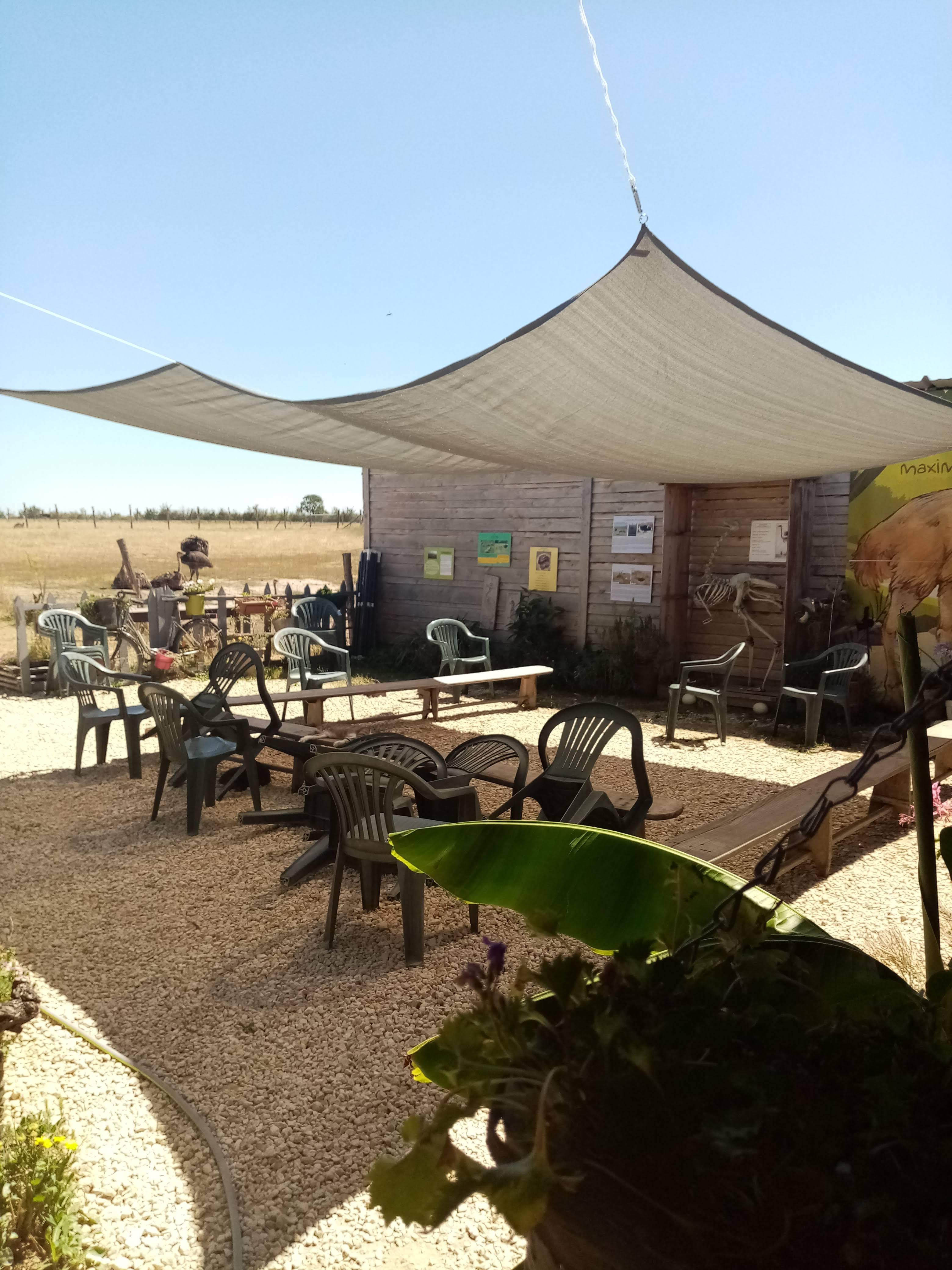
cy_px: 635
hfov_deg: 53.1
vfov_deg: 67.3
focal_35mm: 26
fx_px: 953
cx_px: 476
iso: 104
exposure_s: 1/751
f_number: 1.8
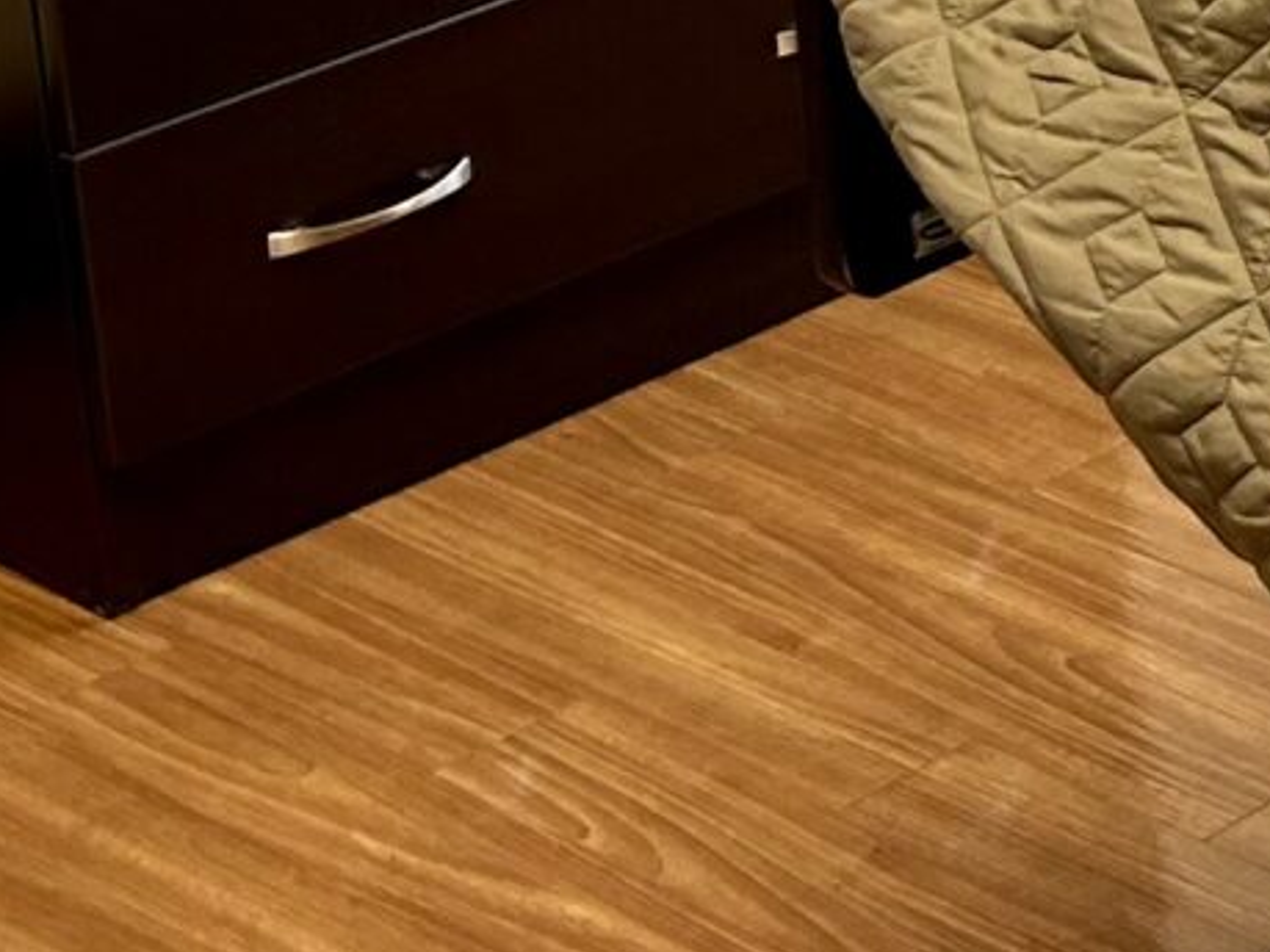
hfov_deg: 12.6
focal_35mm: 145
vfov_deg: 9.6
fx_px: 5318
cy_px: -844
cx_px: 2197
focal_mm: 5.7
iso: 50
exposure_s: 1/120
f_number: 1.5
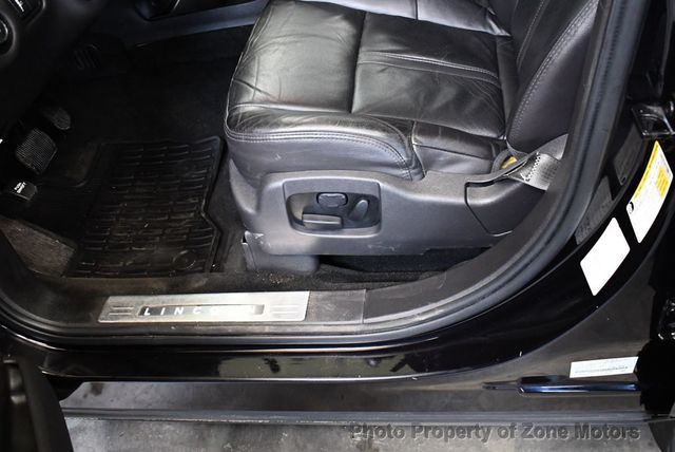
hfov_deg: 53.1
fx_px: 676
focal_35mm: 36
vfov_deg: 36.9
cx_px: 338
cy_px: 226
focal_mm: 18
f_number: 3.5
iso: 3200
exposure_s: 1/100
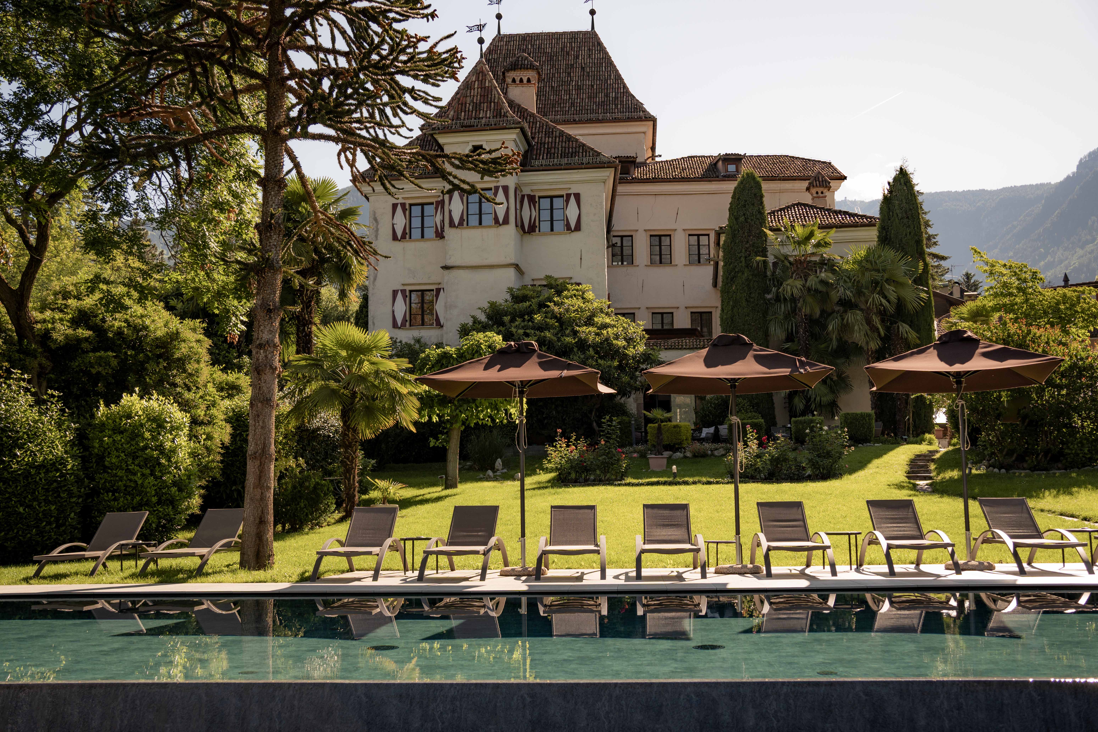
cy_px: 366
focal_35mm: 37
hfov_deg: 52.2
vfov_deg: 36.2
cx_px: 549
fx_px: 1121
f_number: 3.2
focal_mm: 24.5
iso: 100
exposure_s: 1/640
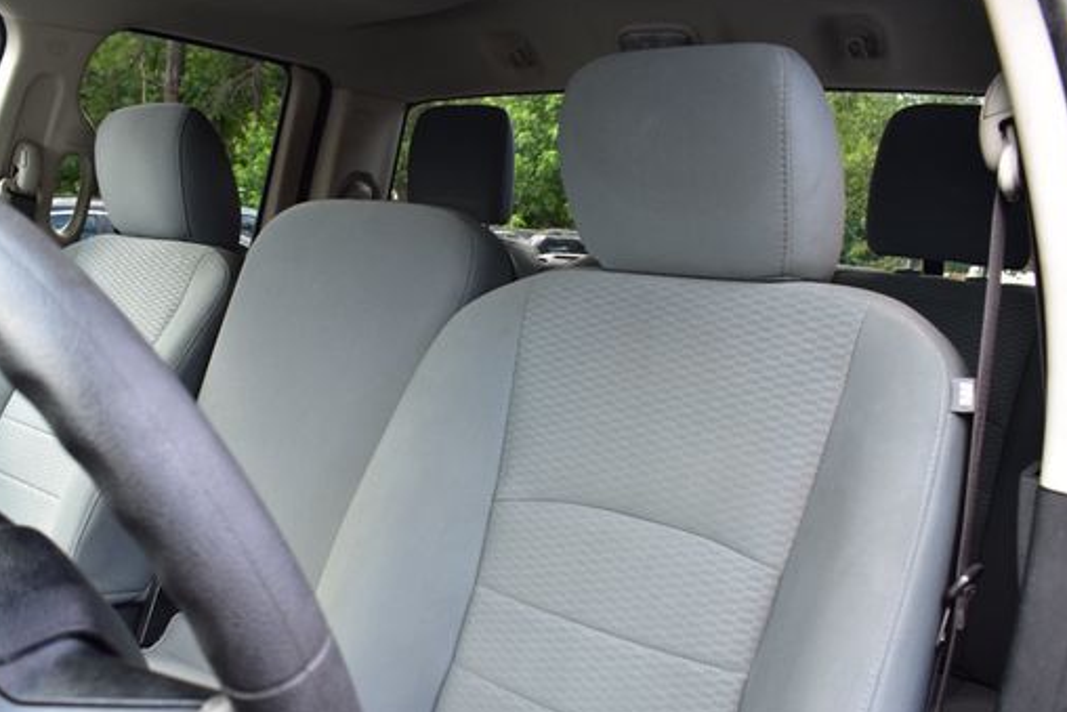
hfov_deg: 55.5
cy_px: 433
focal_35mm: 34
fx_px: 1008
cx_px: 447
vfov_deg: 38.7
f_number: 7.1
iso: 400
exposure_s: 1/30
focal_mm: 18
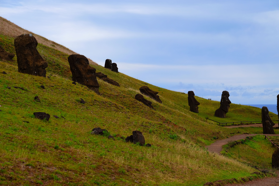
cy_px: 93
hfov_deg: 27.0
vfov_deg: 18.2
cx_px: 140
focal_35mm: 75
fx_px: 581
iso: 200
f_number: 7.1
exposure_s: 1/350
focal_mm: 50
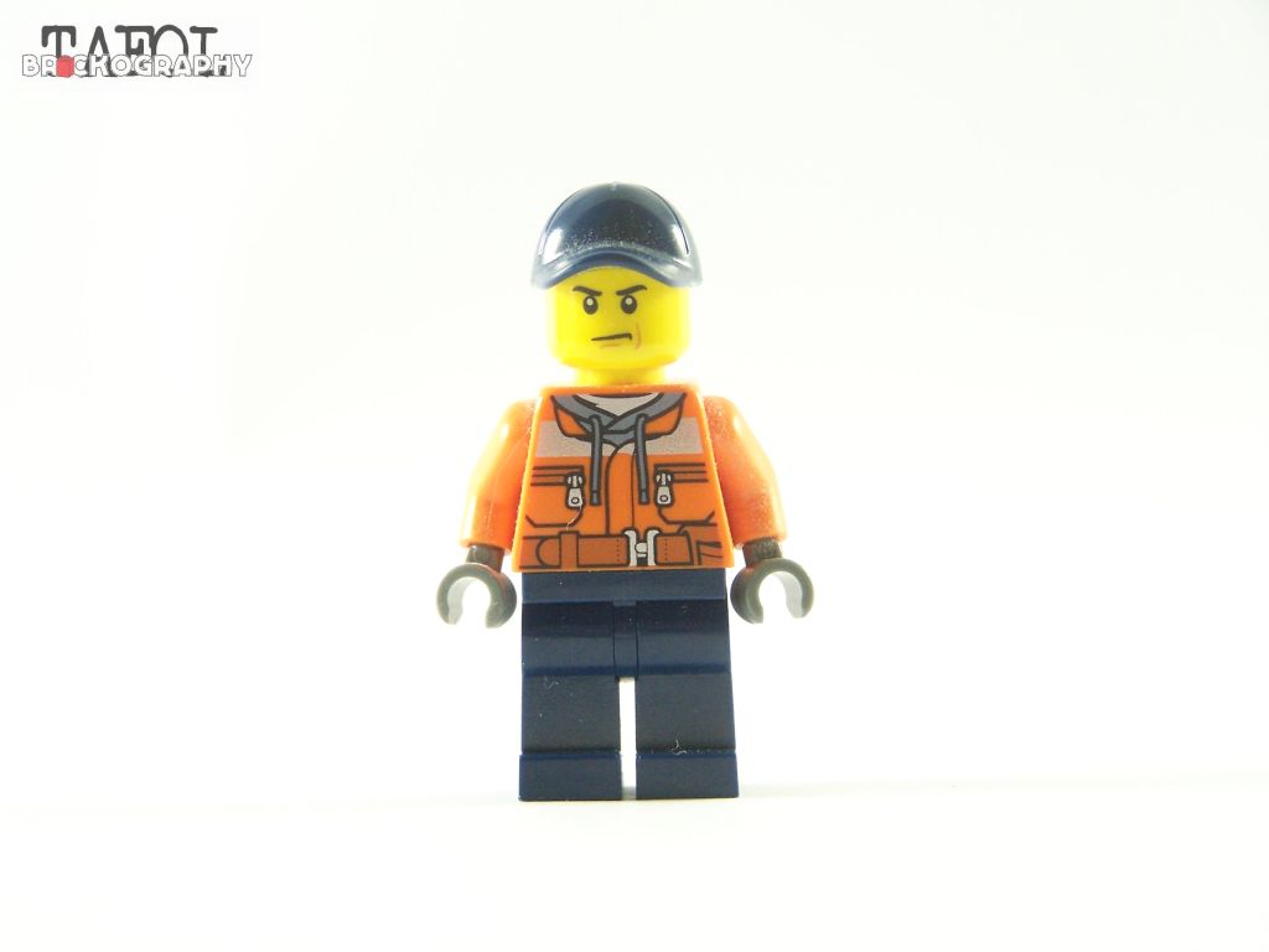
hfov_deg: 18.7
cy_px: 476
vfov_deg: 14.1
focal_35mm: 105
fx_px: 3849
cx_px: 634
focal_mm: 17.5
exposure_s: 1/30
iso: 200
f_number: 3.2
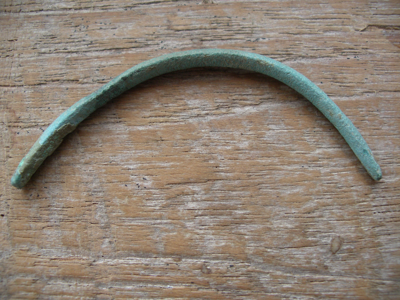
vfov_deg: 38.7
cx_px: 200
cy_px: 150
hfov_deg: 50.1
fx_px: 428
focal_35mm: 37
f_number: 2.8
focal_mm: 7.8
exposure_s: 1/40
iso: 200
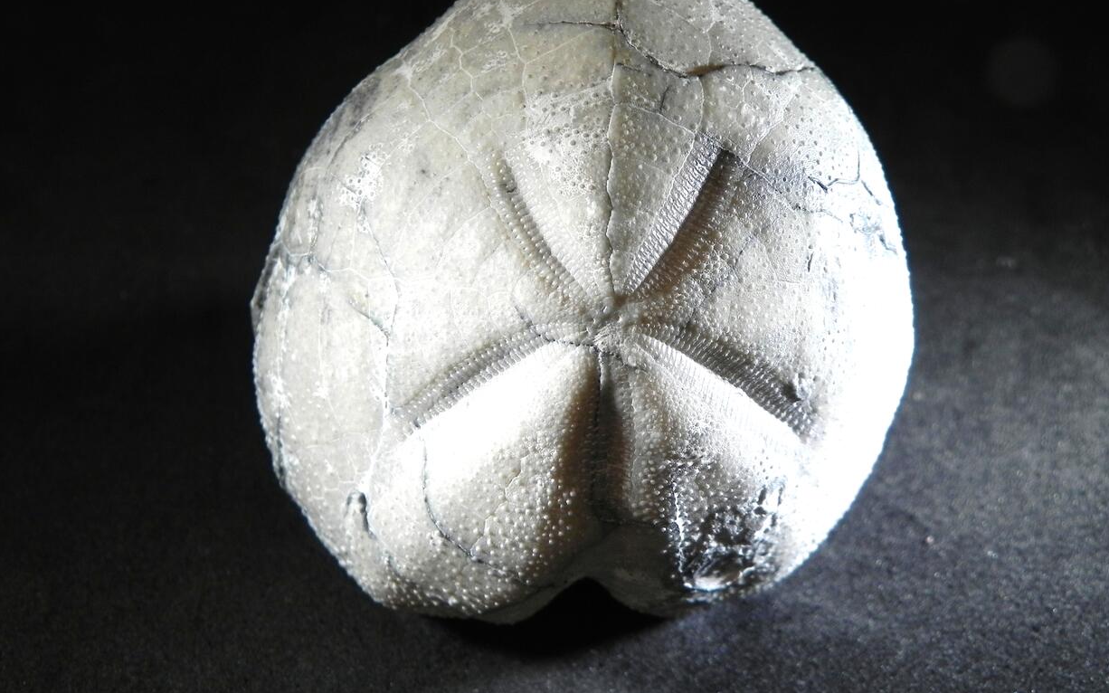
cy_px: 300
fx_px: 1209
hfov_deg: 49.3
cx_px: 550
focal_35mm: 40
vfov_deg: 31.9
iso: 160
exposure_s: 1/118
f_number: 3.2
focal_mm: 6.6
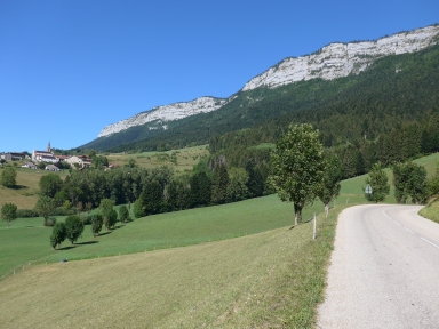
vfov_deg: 48.2
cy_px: 164
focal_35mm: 29
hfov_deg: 61.7
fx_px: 368
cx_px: 220
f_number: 2.8
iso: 80
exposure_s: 1/1300
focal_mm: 6
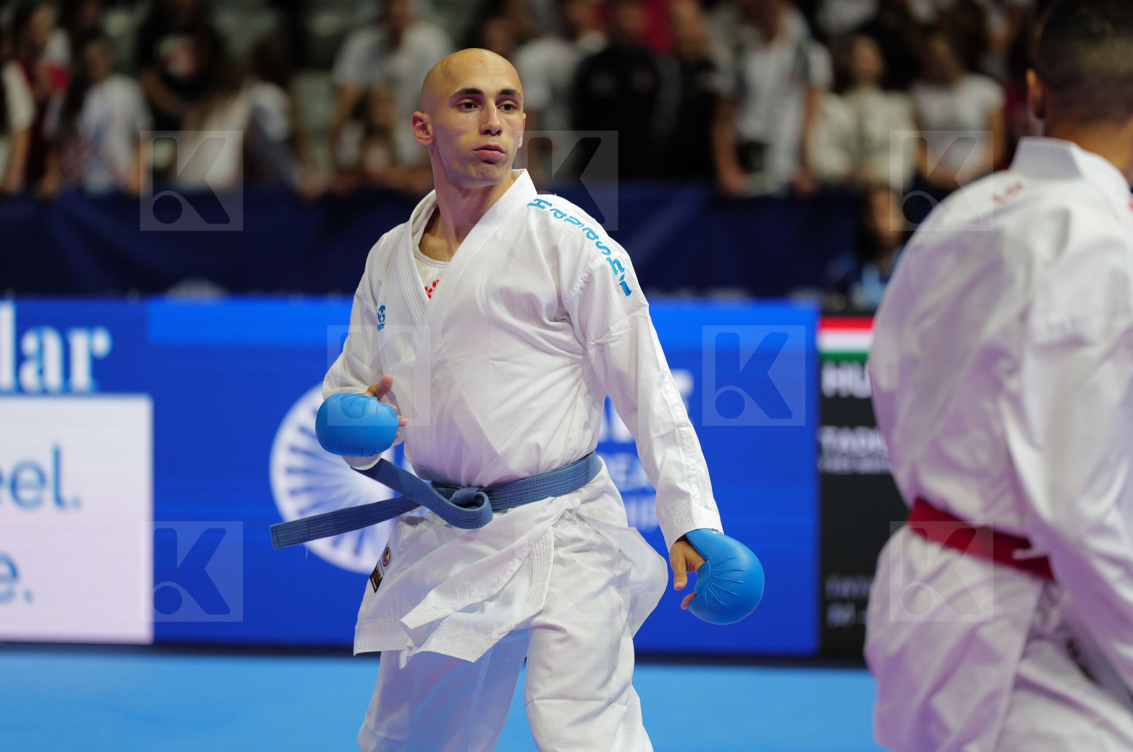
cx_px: 566
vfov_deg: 6.8
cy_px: 376
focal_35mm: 200
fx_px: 6284
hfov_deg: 10.3
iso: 1600
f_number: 2.8
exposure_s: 1/1000
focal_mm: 200
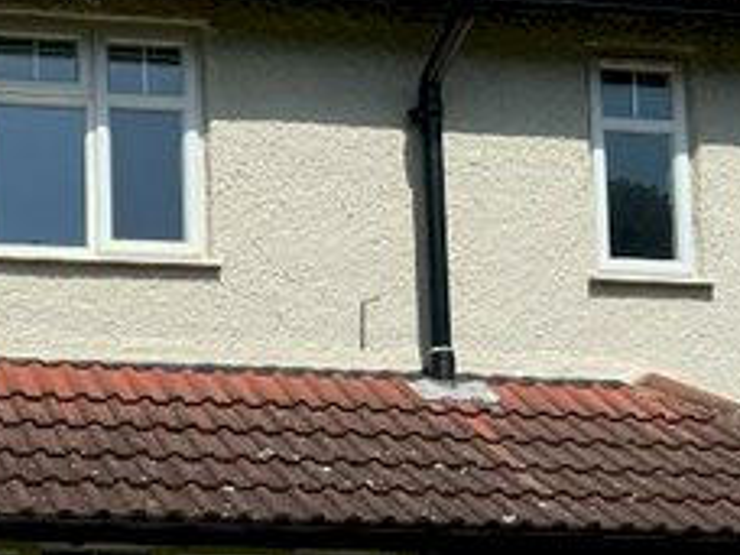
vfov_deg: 18.1
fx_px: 1710
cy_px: 518
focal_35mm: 80
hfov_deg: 22.8
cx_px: -104
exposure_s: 1/5319
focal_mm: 5.1
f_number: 1.6
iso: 50
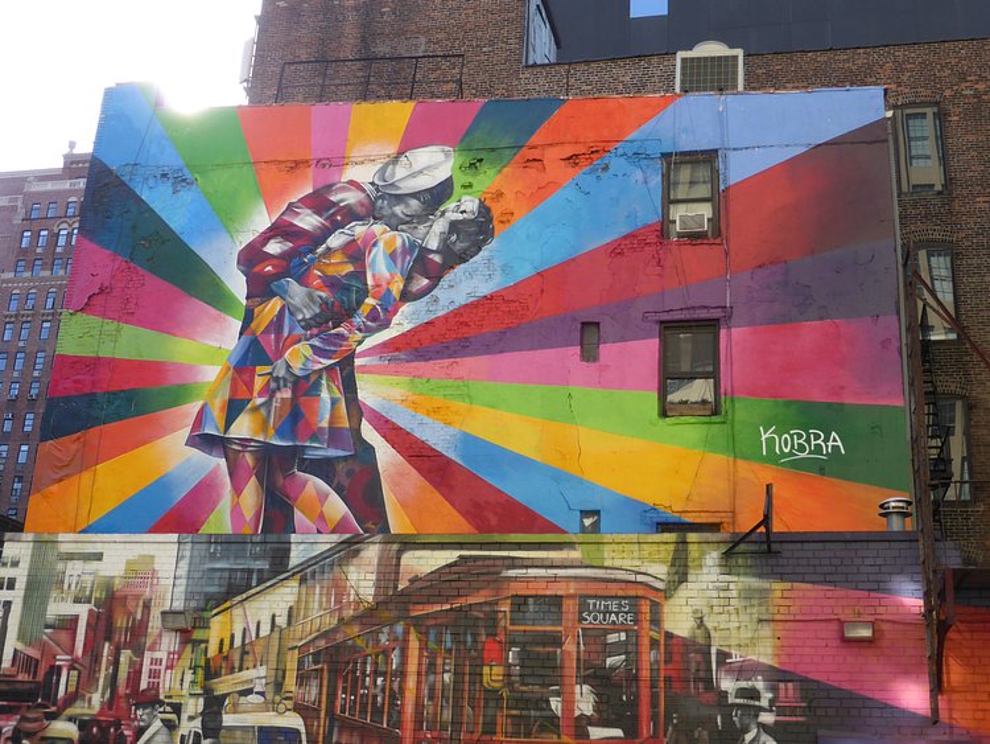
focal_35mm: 43
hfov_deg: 43.8
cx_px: 495
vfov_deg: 33.6
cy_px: 372
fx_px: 1230
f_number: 3.9
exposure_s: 1/250
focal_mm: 7.4
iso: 100
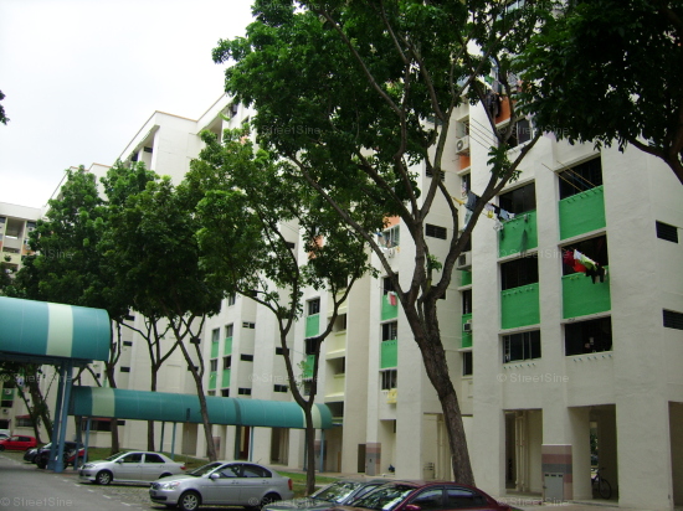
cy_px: 256
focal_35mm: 35
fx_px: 690
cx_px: 342
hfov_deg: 52.6
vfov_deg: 40.7
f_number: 2.8
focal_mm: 5.95
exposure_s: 1/706
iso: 50
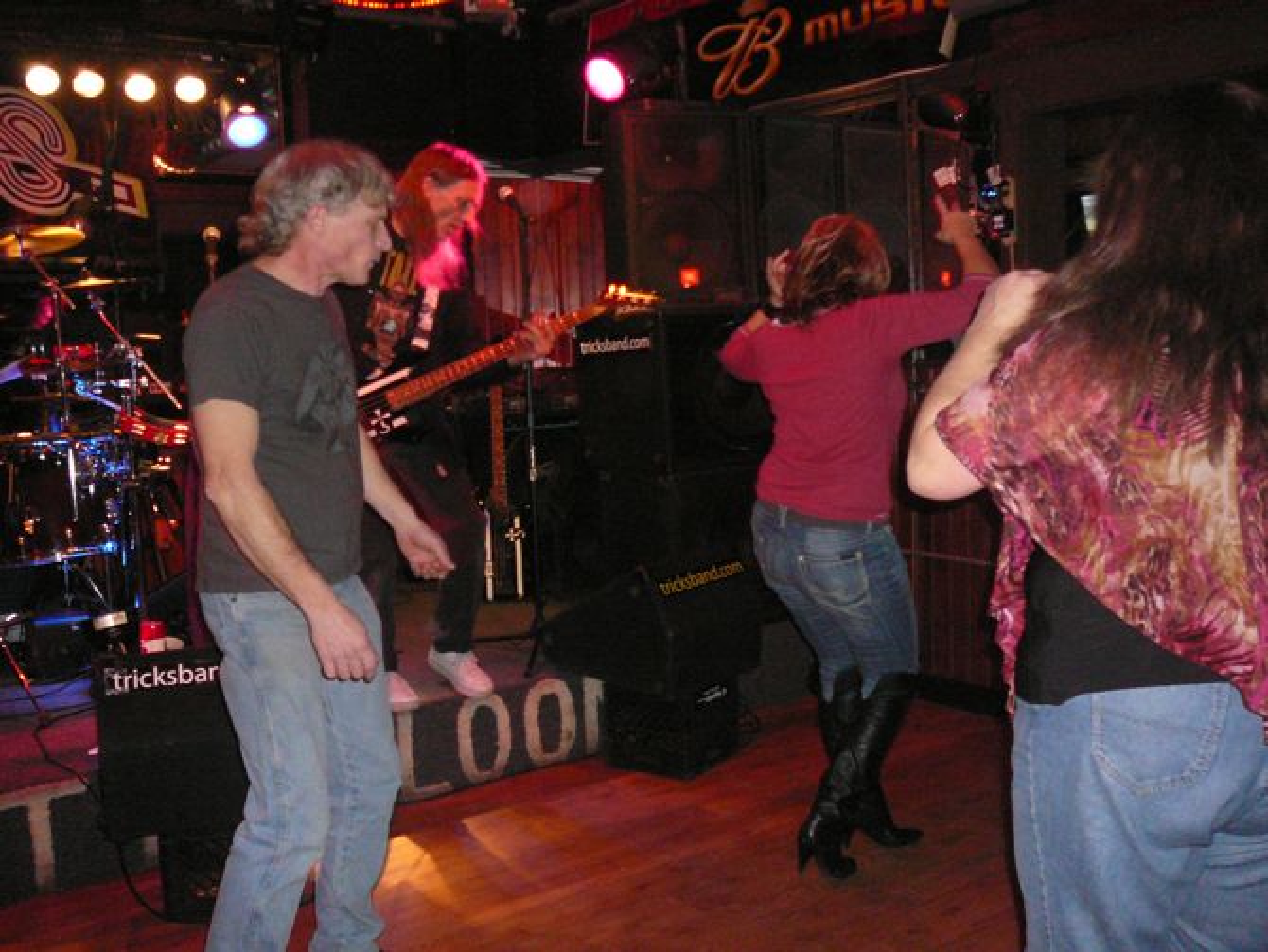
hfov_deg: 52.6
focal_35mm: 35
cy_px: 476
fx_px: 1283
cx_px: 634
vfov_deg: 40.7
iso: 400
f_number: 2.8
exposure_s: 1/30
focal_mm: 5.2
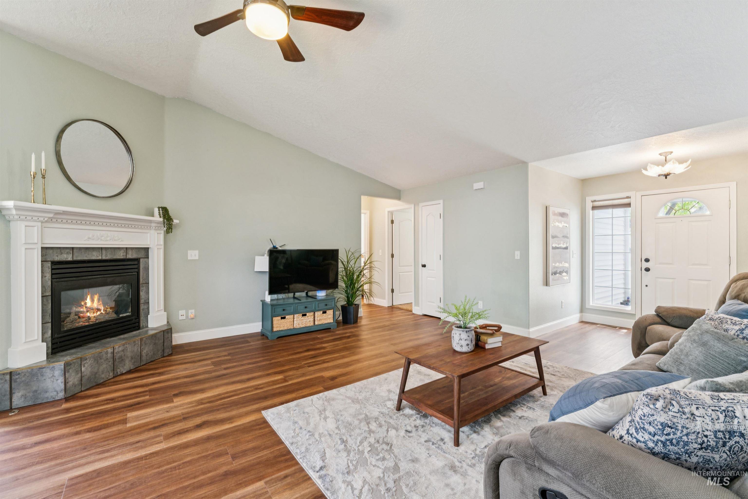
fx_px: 324
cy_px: 250
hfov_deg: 98.2
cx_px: 374
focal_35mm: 16
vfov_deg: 75.1
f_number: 13
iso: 400
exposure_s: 1/5
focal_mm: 15.6
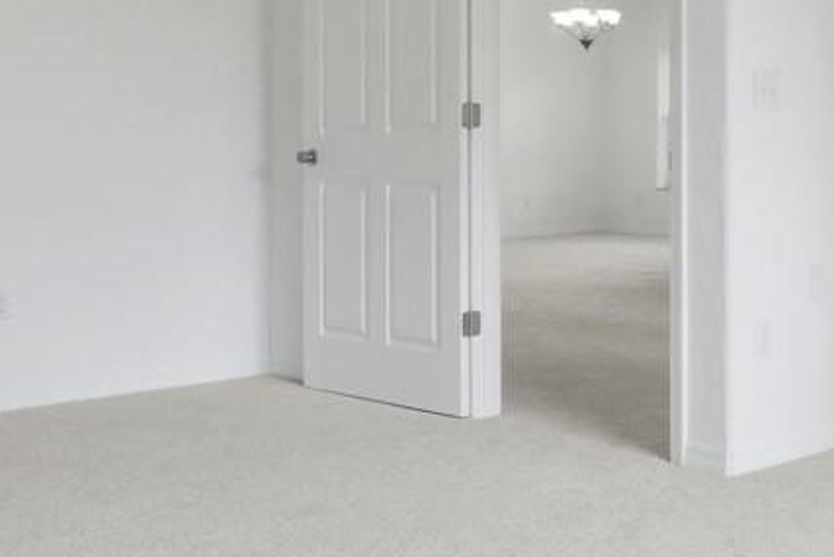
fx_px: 1434
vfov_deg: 21.8
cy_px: 150
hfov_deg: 32.3
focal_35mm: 62
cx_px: 531
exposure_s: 1/3200
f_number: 8
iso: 2500
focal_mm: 16.5
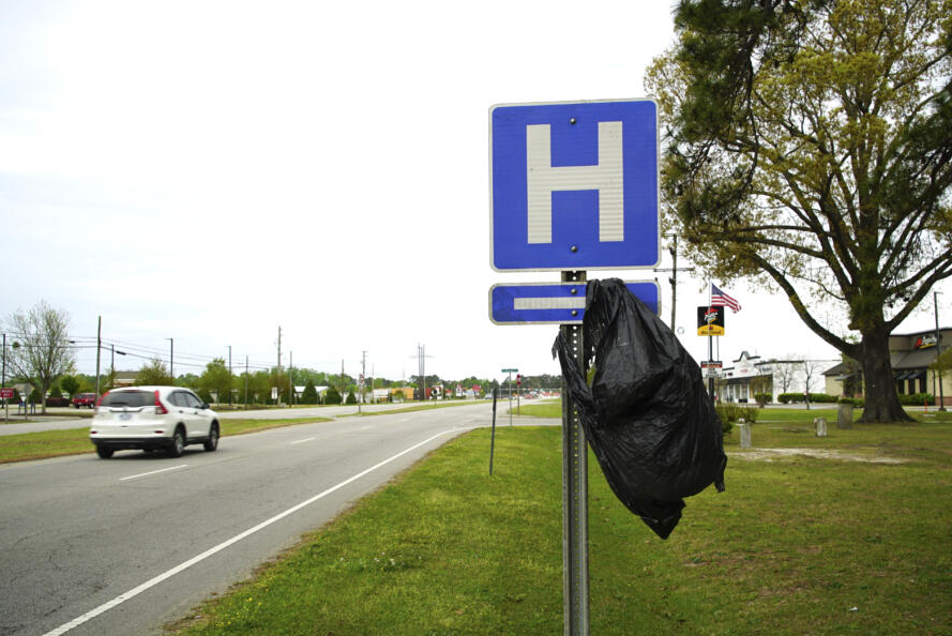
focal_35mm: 36
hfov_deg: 53.1
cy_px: 352
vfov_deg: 36.9
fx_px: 953
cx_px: 511
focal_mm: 32
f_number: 5
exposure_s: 1/80
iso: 100
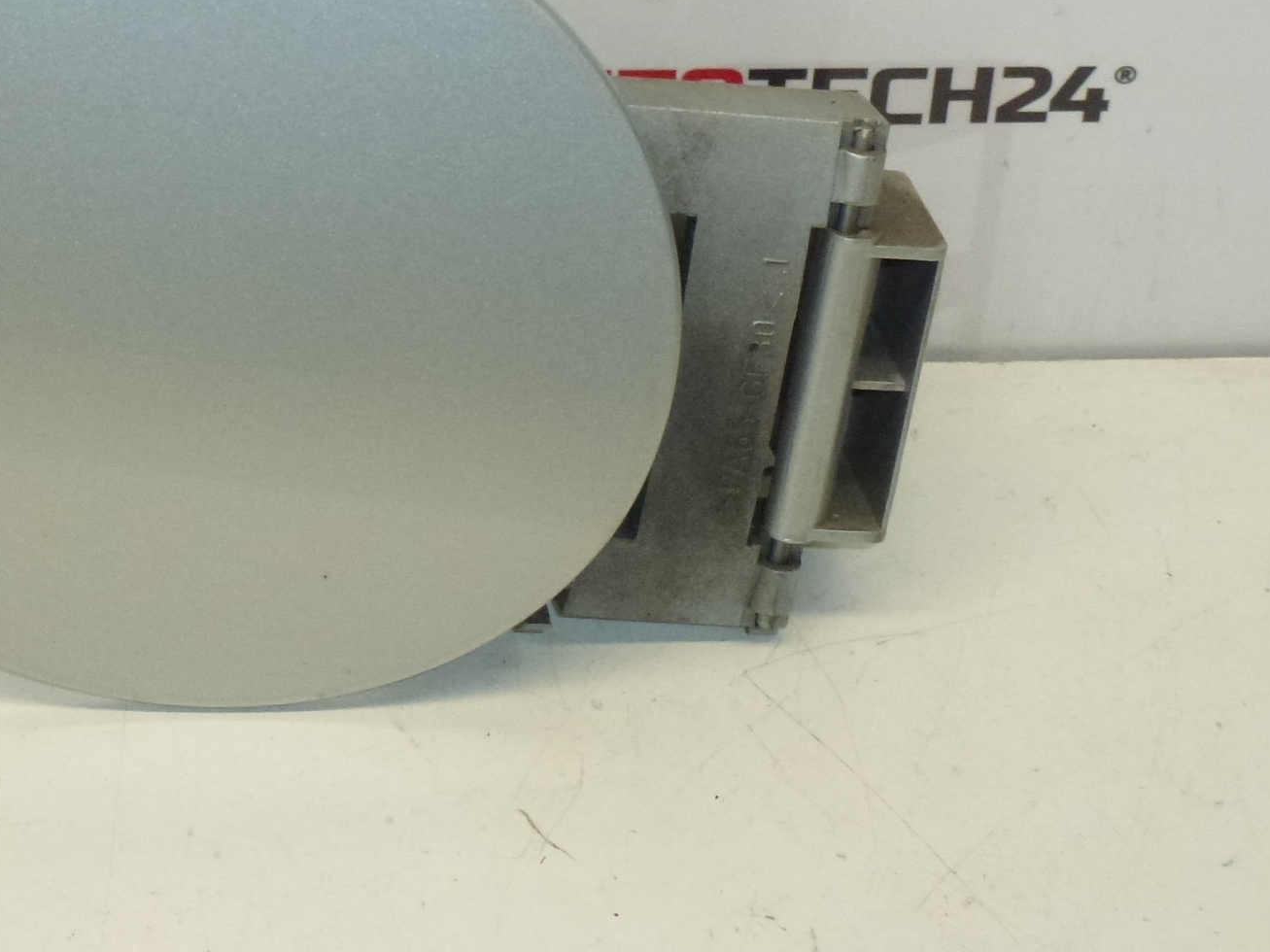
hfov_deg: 20.2
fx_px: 3522
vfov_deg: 15.2
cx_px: 242
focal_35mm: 96
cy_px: 120
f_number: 4.1
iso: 400
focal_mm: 8.7
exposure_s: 1/320
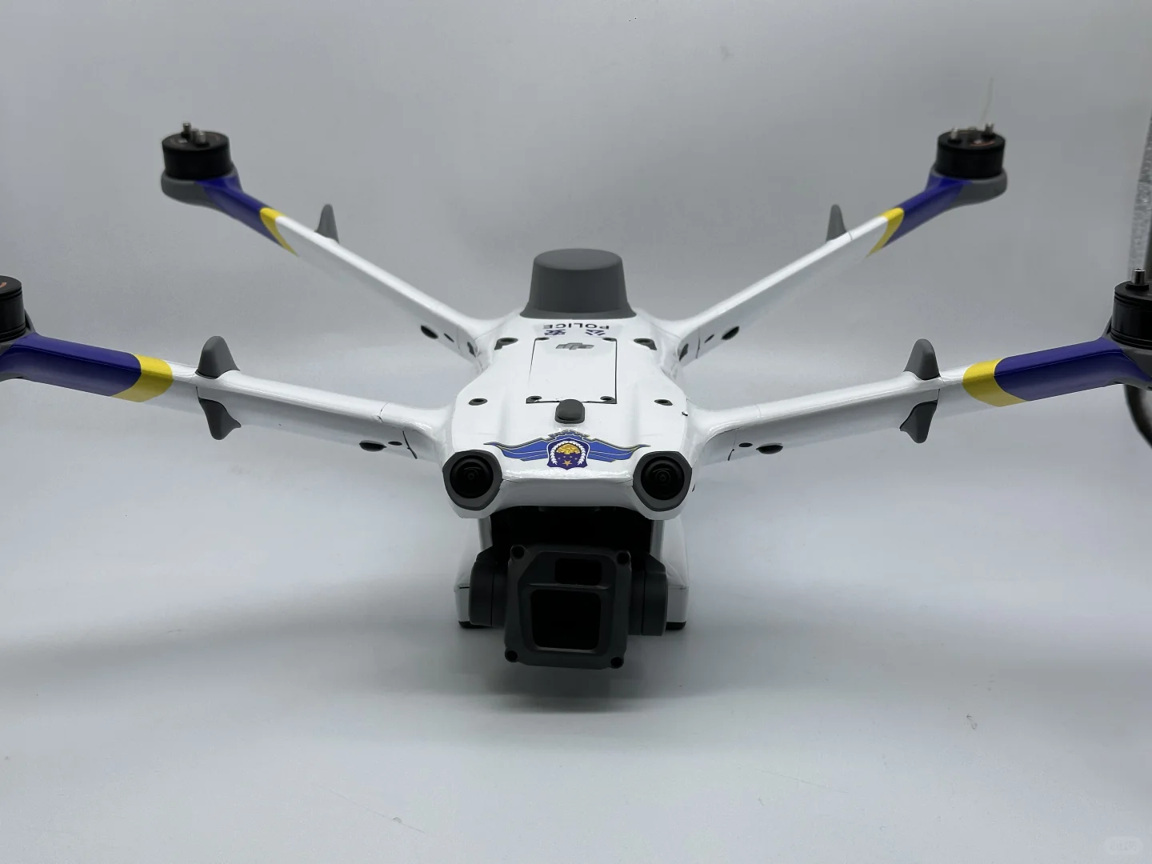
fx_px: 1597
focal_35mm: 48
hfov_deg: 39.7
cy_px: 432
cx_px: 576
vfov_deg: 30.3
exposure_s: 1/343
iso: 64
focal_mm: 6.86
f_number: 1.78
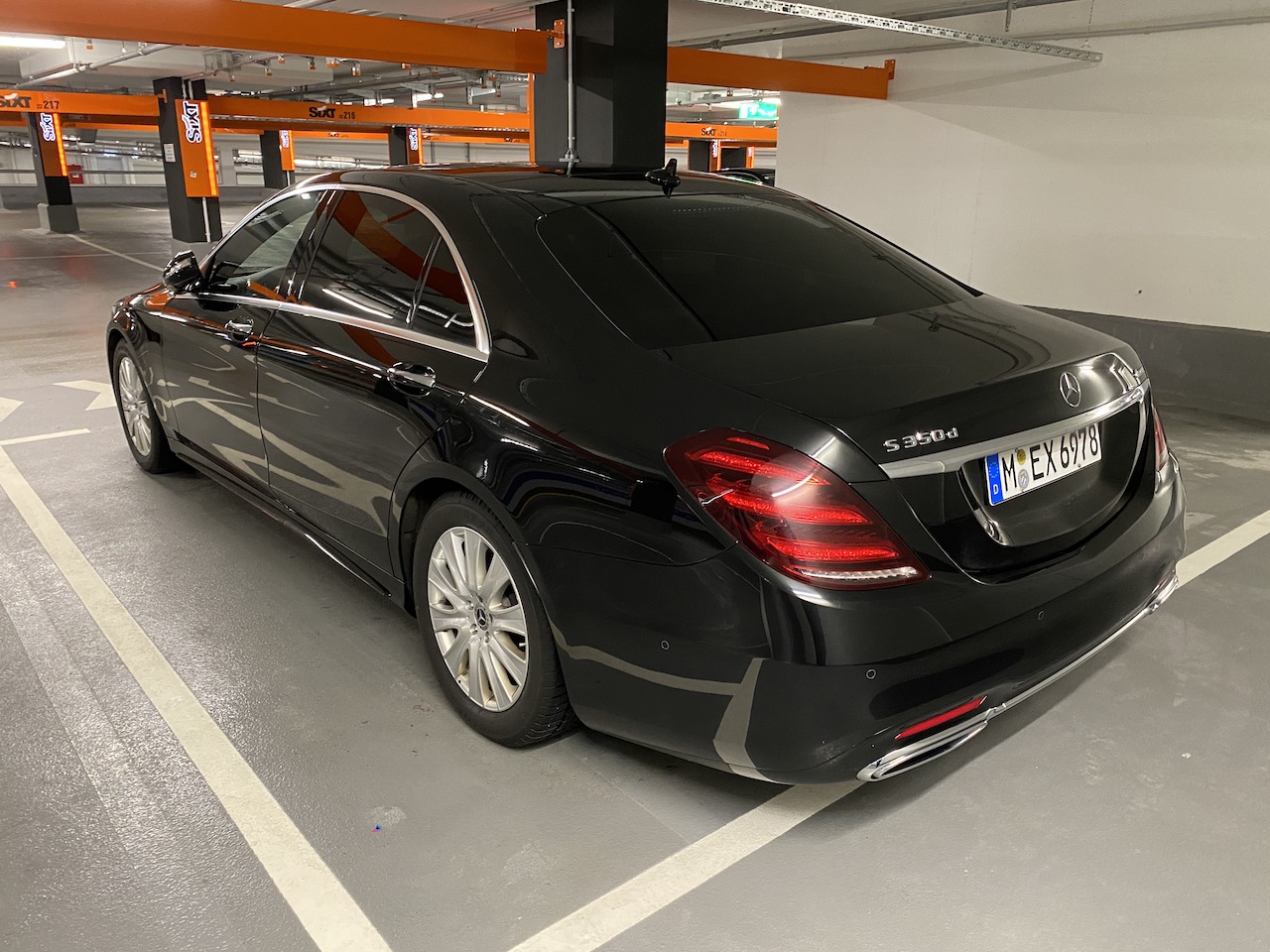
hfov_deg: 67.3
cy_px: 476
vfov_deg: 53.1
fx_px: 954
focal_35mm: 26
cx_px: 635
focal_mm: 4.25
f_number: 1.8
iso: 500
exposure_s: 1/33
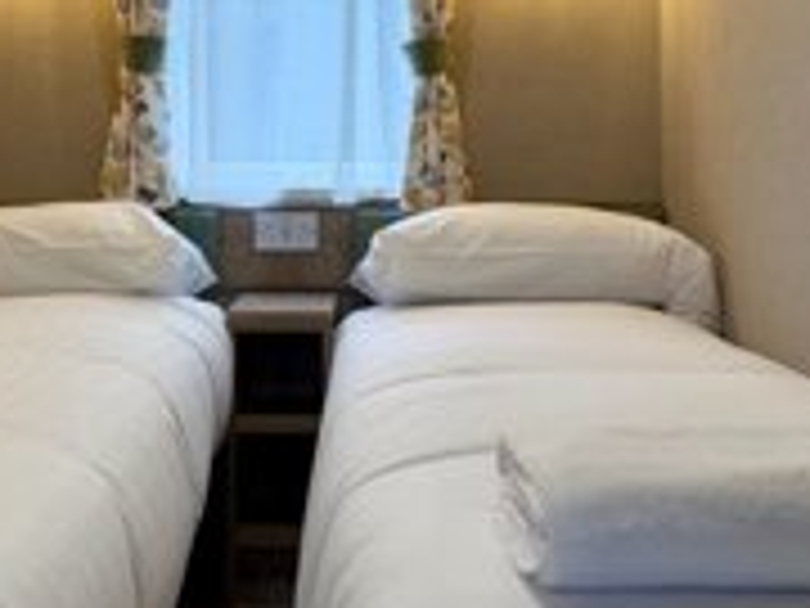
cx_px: 320
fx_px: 1123
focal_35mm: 48
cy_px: 122
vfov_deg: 29.6
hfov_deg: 39.5
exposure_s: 1/100
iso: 80
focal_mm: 6.76
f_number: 1.78
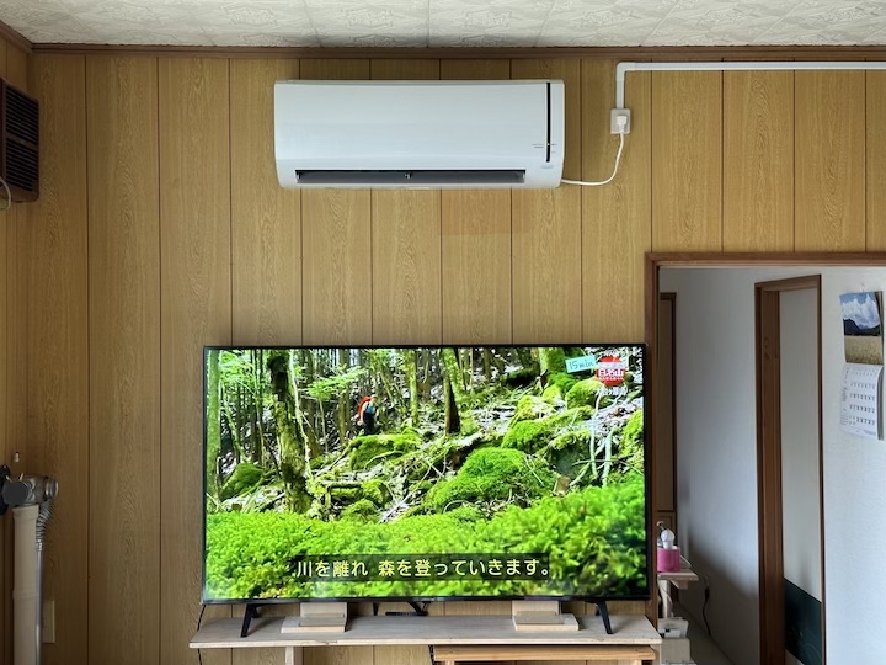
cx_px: 443
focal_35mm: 48
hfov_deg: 39.7
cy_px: 332
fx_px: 1229
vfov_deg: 30.3
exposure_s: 1/60
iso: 100
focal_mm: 6.86
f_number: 1.78
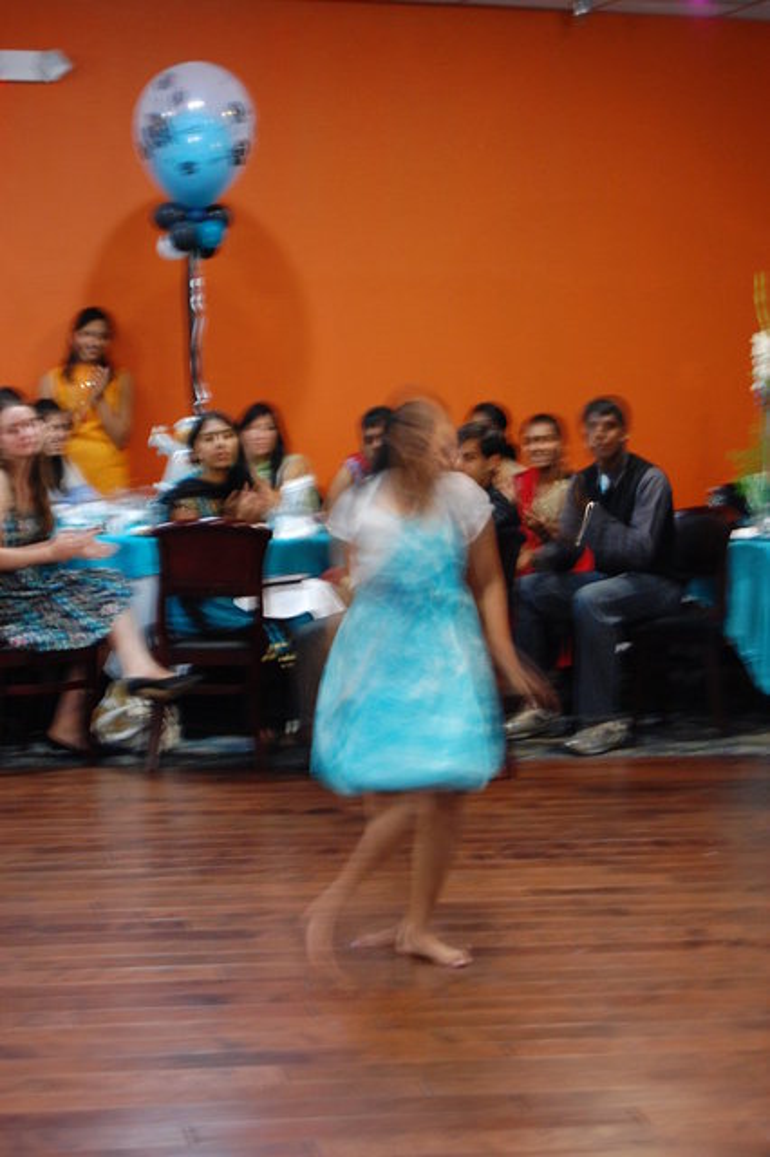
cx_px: 385
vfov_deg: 24.6
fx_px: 2650
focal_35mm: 82
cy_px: 578
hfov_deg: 16.5
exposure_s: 1/2.5
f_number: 5.6
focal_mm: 55
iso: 800
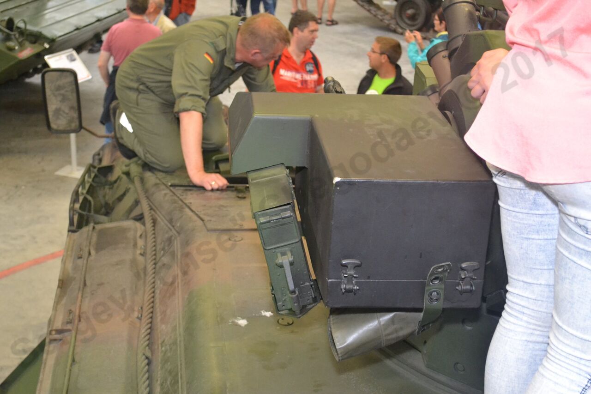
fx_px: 985
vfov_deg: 22.6
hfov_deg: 33.4
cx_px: 296
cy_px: 197
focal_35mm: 60
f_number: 5.3
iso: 2800
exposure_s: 1/60
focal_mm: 40
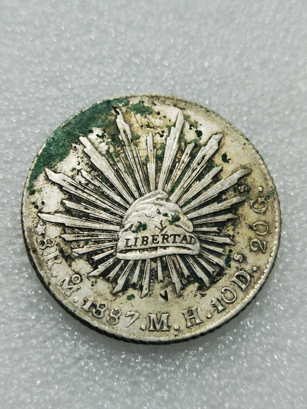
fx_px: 686
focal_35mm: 58
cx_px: 154
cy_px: 204
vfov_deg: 33.2
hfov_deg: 25.2
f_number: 1.9
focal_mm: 6.67
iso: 50
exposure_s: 1/100
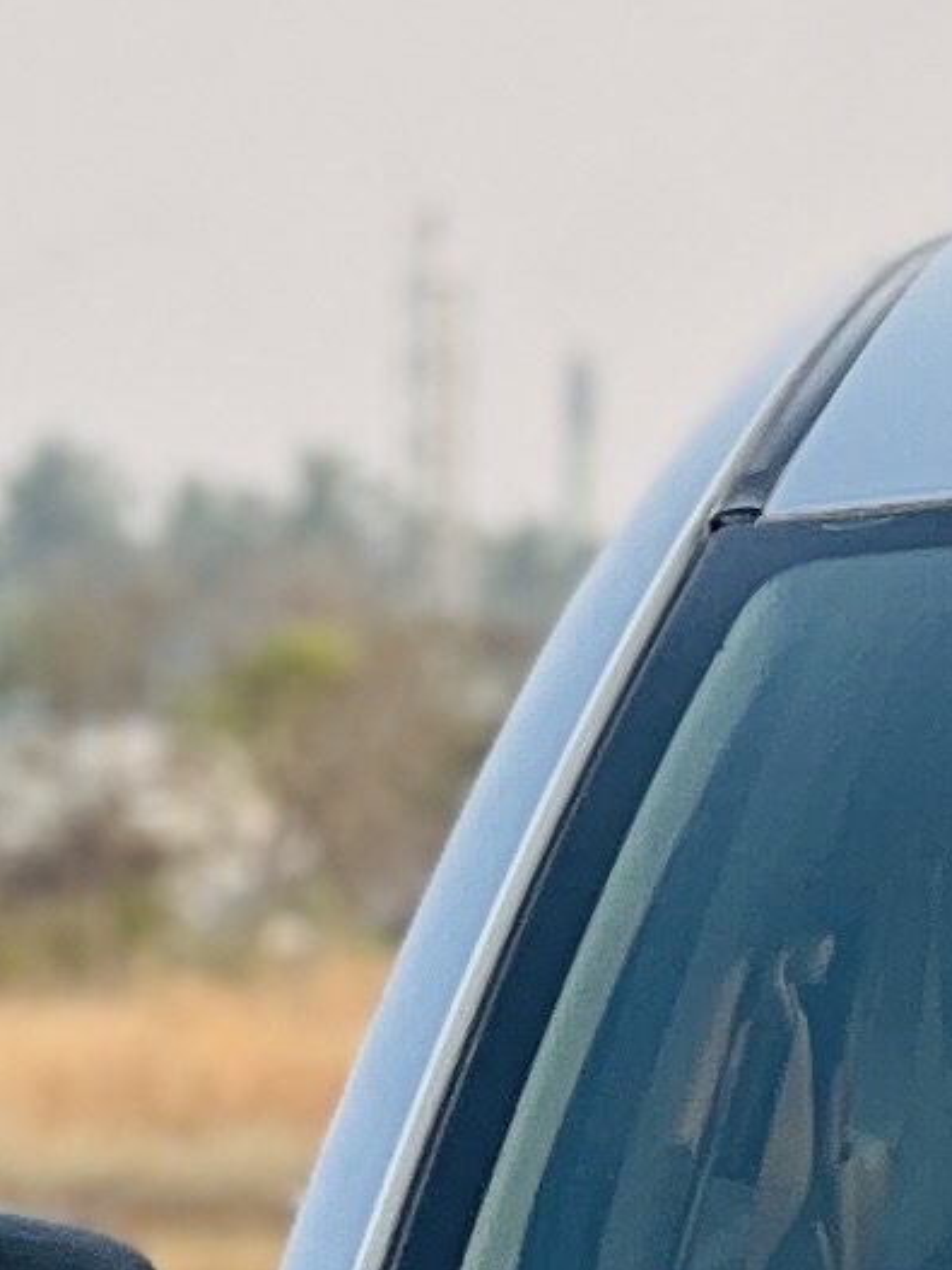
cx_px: 2099
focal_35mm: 589
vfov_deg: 3.4
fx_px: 21607
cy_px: 1446
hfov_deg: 2.5
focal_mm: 9
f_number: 2.8
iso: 32
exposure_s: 1/121
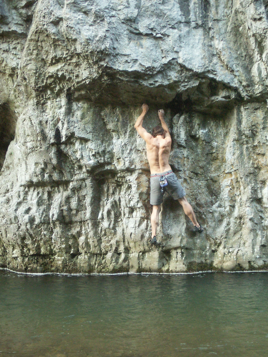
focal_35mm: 73
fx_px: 753
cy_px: 180
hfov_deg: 20.2
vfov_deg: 26.7
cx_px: 148
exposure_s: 1/20
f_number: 3.5
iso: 160
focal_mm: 11.5
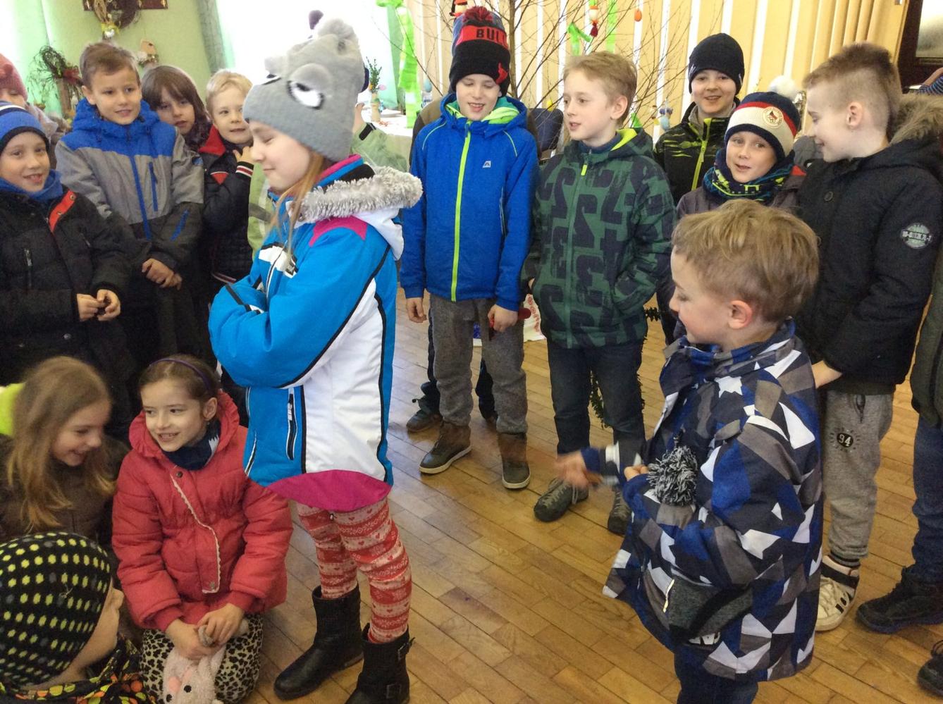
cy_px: 352
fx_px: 870
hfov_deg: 56.9
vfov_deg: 44.0
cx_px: 472
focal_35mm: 32
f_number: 2.4
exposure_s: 1/25
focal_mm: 3.3
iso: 250
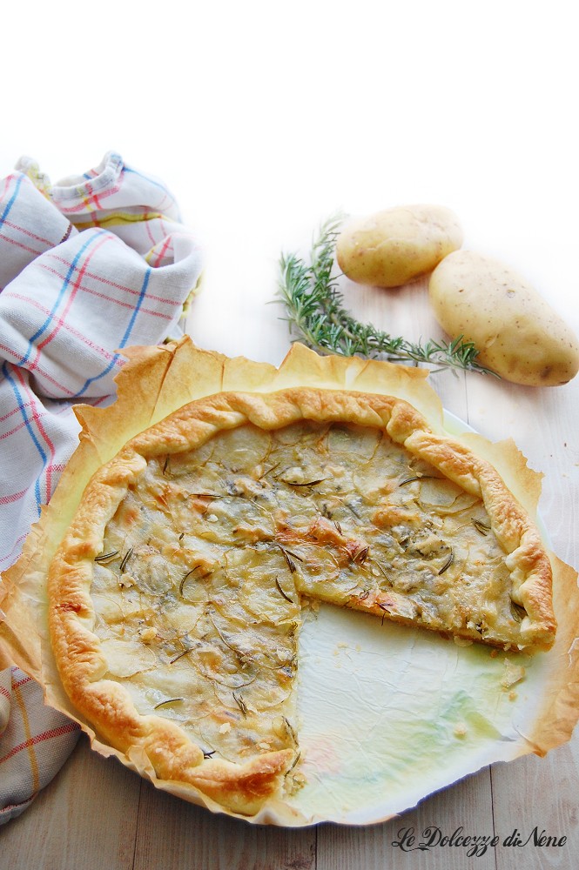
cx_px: 290
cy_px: 435
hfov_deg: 25.7
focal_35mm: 52
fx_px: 1269
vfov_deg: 37.9
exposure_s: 1/60
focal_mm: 35
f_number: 5.6
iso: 400
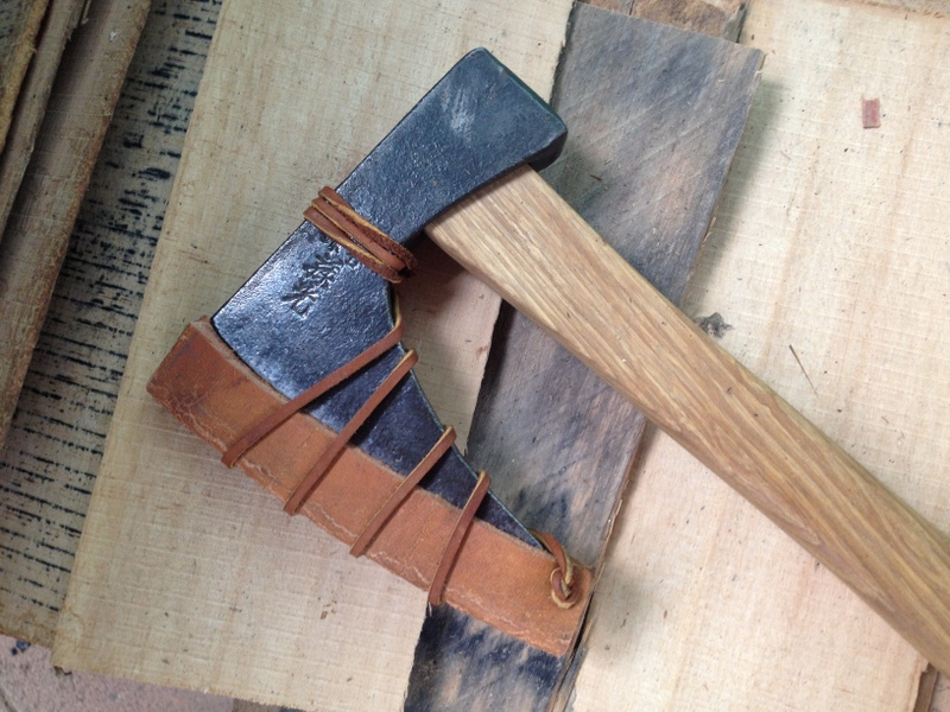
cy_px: 356
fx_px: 961
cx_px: 475
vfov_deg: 40.7
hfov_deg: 52.6
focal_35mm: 35
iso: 80
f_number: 2.4
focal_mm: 4.28
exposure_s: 1/20
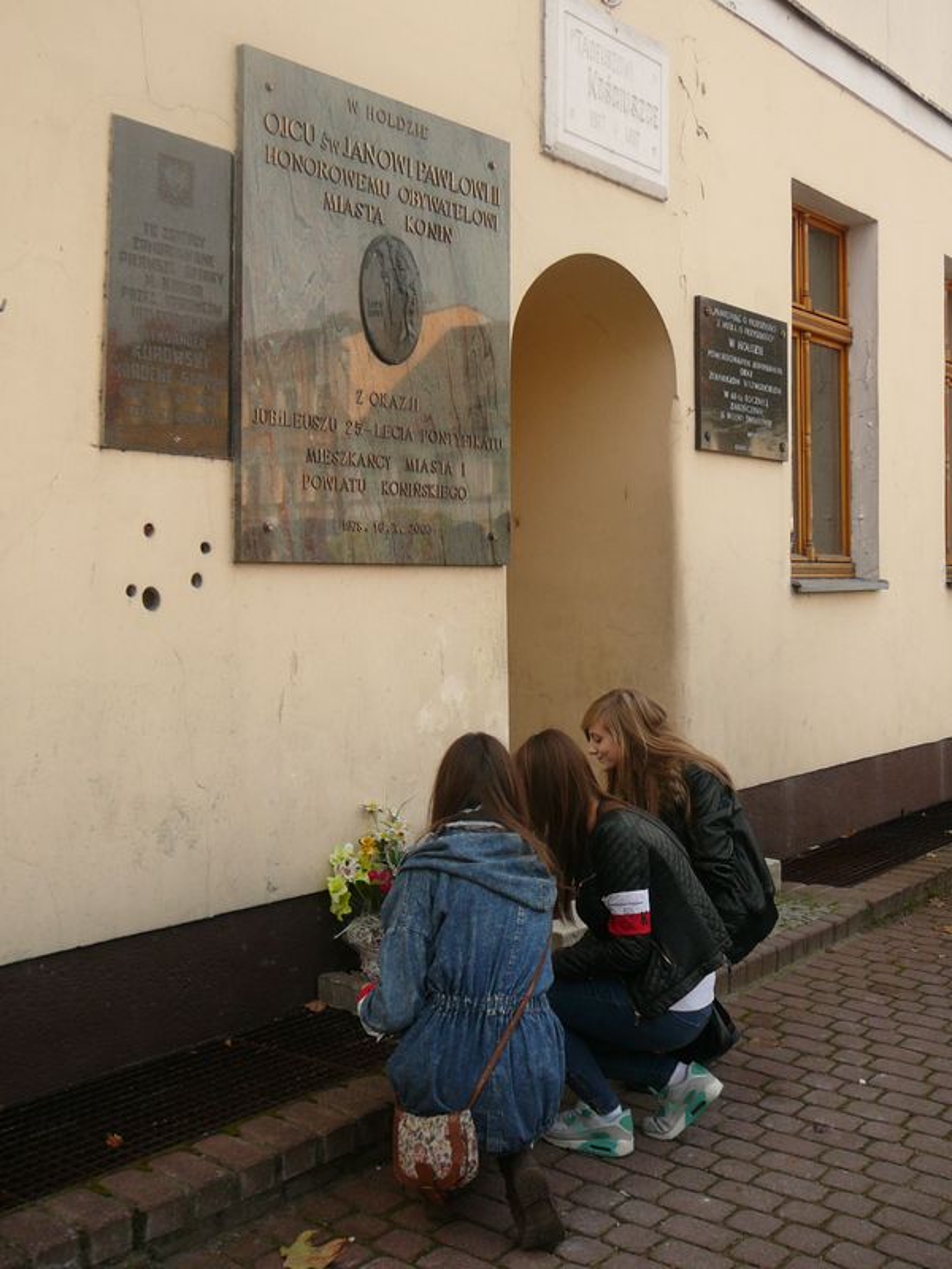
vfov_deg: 52.6
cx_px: 476
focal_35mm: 35
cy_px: 634
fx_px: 1283
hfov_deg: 40.7
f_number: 2.8
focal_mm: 5.2
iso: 80
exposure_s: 1/250
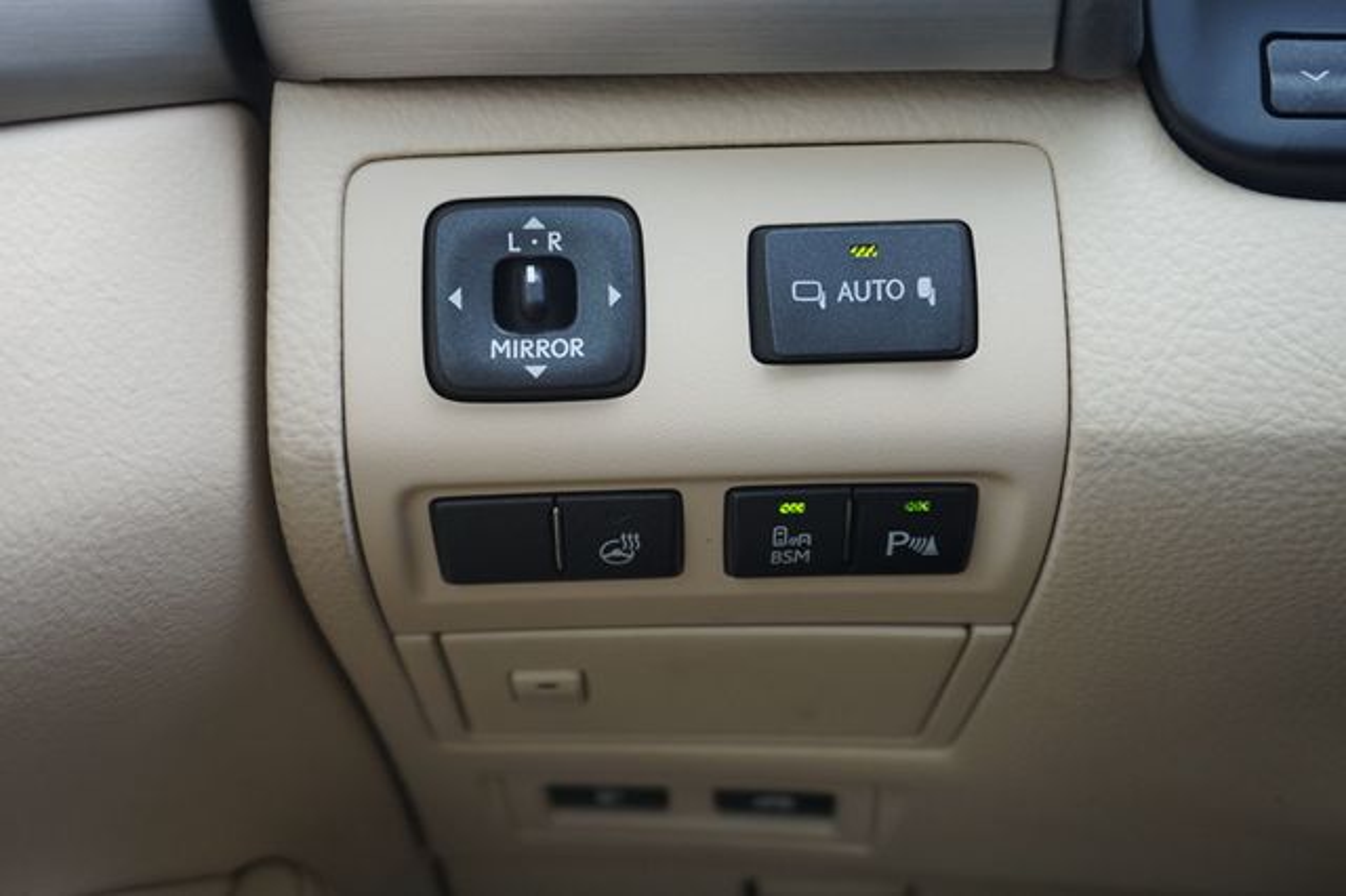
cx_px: 673
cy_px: 448
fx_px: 1513
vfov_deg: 33.0
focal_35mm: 40
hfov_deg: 47.9
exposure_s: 1/60
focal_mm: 27
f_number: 4.5
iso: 160
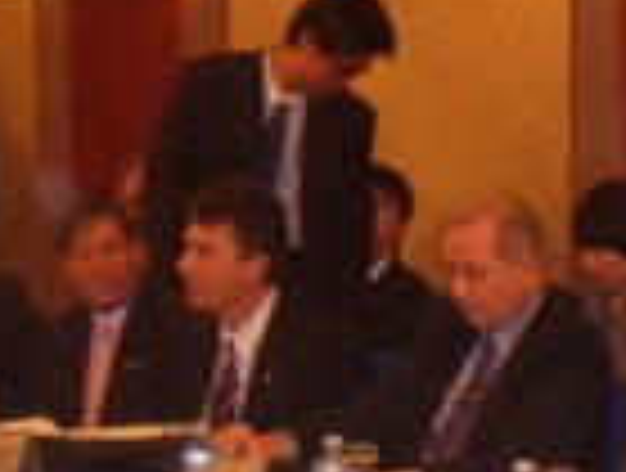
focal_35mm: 179
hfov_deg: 10.8
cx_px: 811
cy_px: 620
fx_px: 3245
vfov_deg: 8.2
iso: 400
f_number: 3.5
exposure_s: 1/45
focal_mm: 6.6
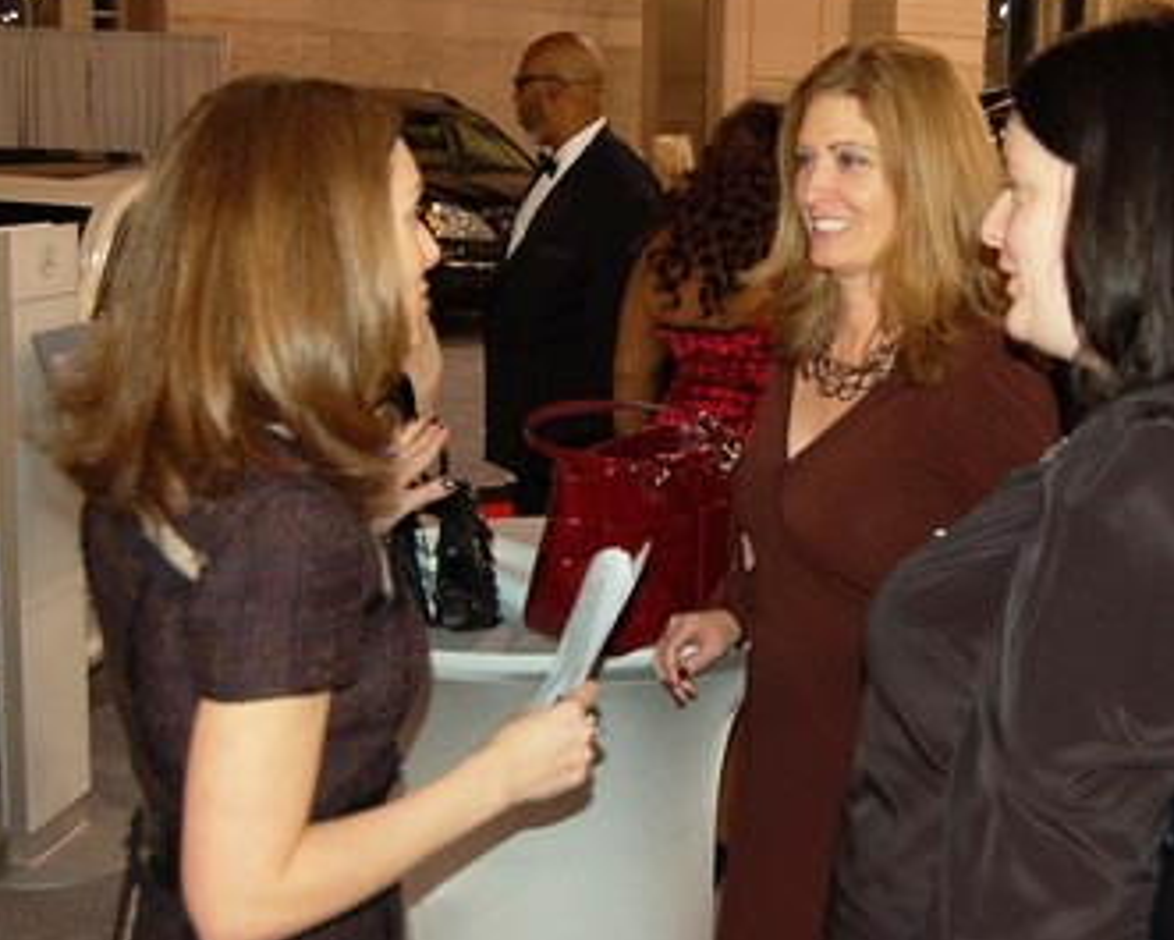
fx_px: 1773
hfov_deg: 36.4
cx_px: 734
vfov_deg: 29.6
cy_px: 365
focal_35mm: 51
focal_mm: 24
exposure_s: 1/60
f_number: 4
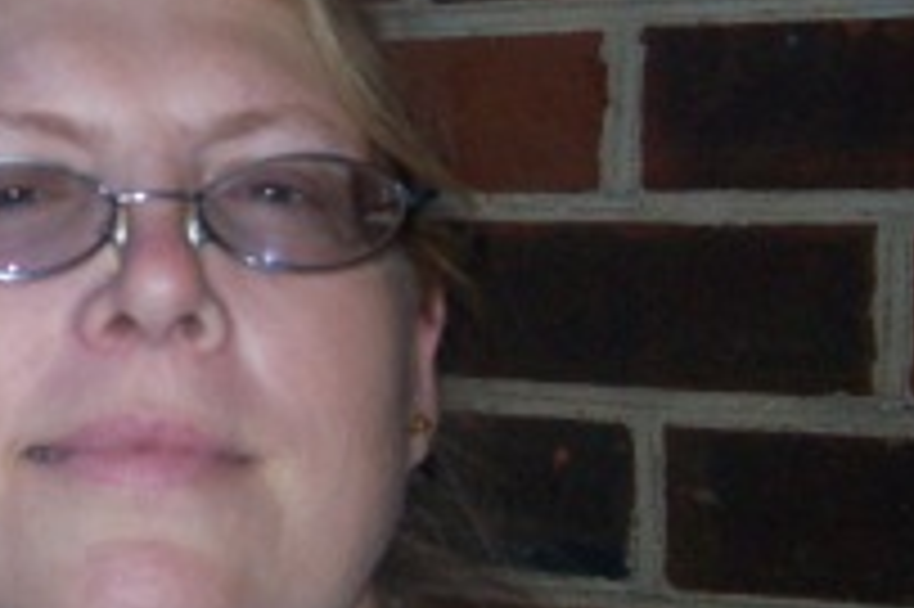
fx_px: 2106
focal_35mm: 83
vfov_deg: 16.4
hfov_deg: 23.7
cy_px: 254
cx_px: 54
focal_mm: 6
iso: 200
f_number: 2.7
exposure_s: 1/64
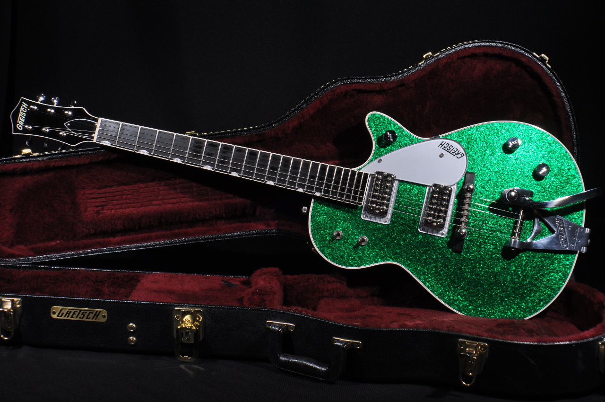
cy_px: 201
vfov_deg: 18.1
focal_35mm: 75
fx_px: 1259
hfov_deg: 27.0
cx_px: 302
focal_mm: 50
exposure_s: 1/160
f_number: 13
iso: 400
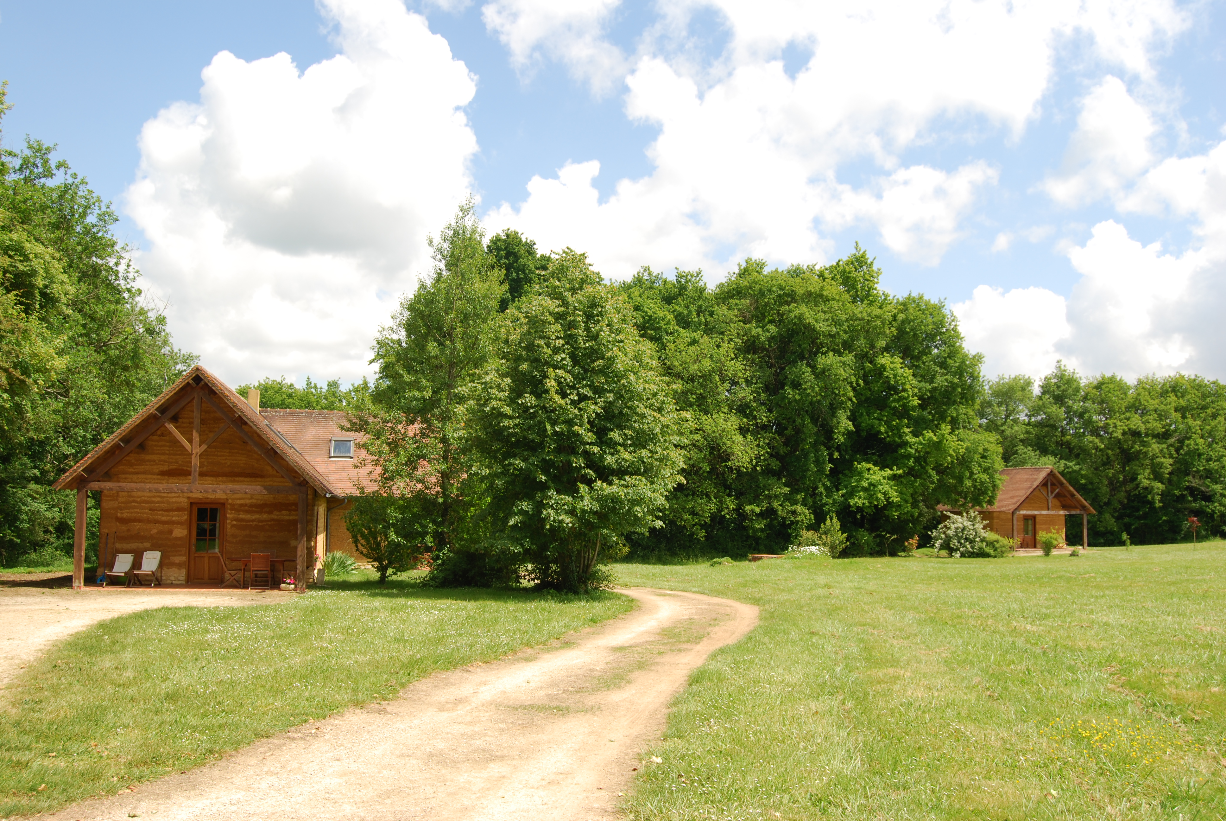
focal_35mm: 33
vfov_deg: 40.1
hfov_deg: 57.2
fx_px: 1125
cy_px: 410
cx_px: 613
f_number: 6.3
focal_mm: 22
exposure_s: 1/200
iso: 100
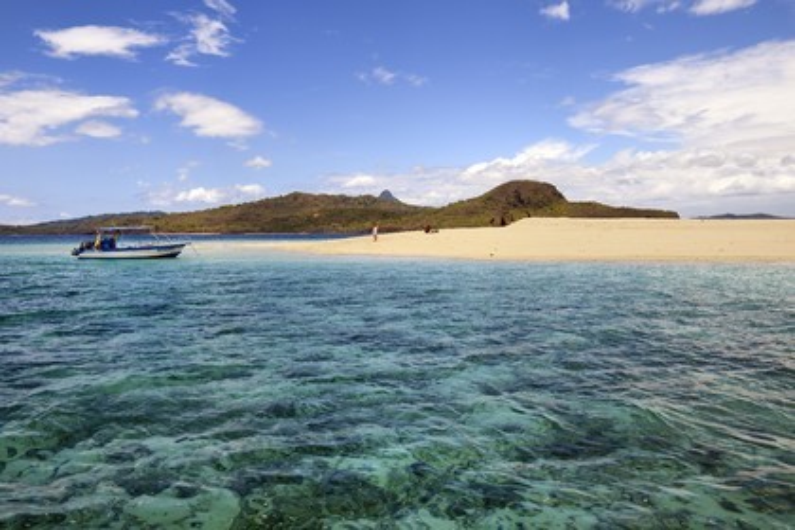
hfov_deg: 58.7
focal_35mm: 32
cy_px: 265
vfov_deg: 41.1
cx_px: 398
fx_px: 707
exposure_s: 1/320
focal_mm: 32
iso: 200
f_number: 14
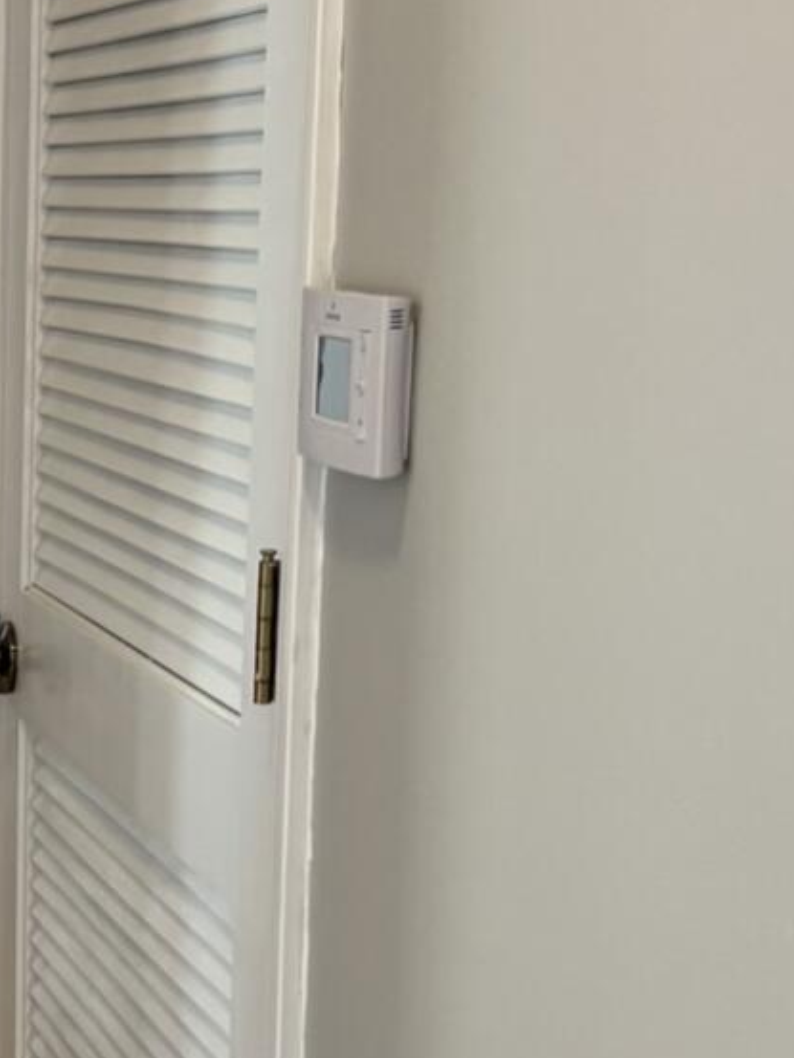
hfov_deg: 14.9
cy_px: 811
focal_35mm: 94
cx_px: -298
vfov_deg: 20.7
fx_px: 2874
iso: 160
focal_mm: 5.96
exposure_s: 1/60
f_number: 1.6
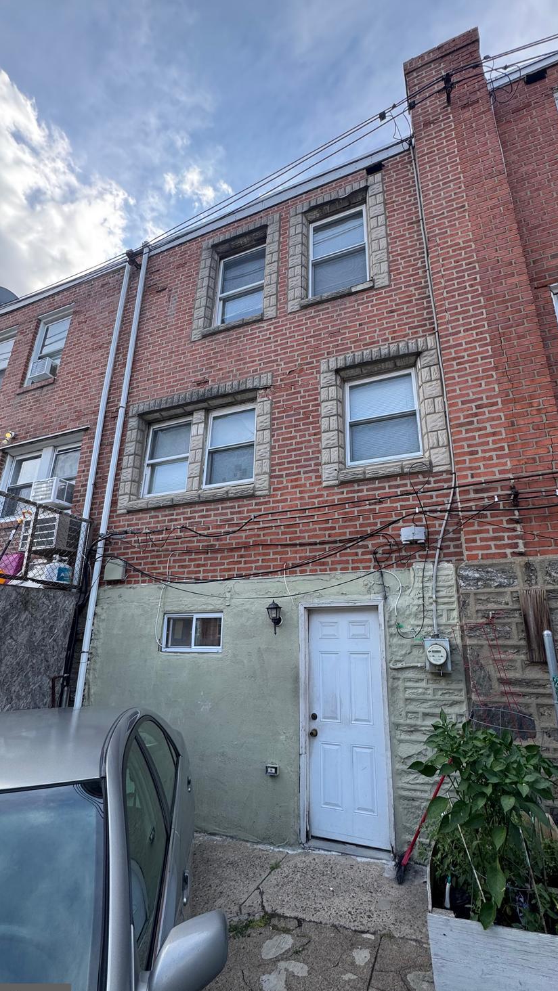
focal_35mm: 16
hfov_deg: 67.1
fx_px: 421
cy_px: 519
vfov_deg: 99.3
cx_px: 292
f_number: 2.2
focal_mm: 2.22
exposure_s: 1/354
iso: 40
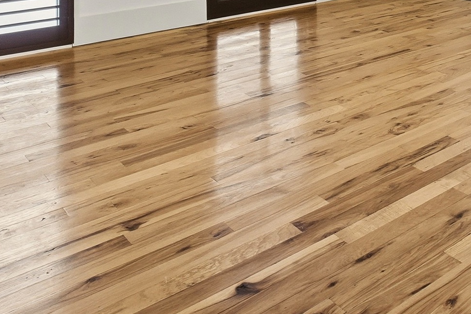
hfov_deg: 40.1
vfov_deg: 25.0
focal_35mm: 46
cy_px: -104
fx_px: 602
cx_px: 408
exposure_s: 1/400
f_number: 9
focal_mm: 10
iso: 400
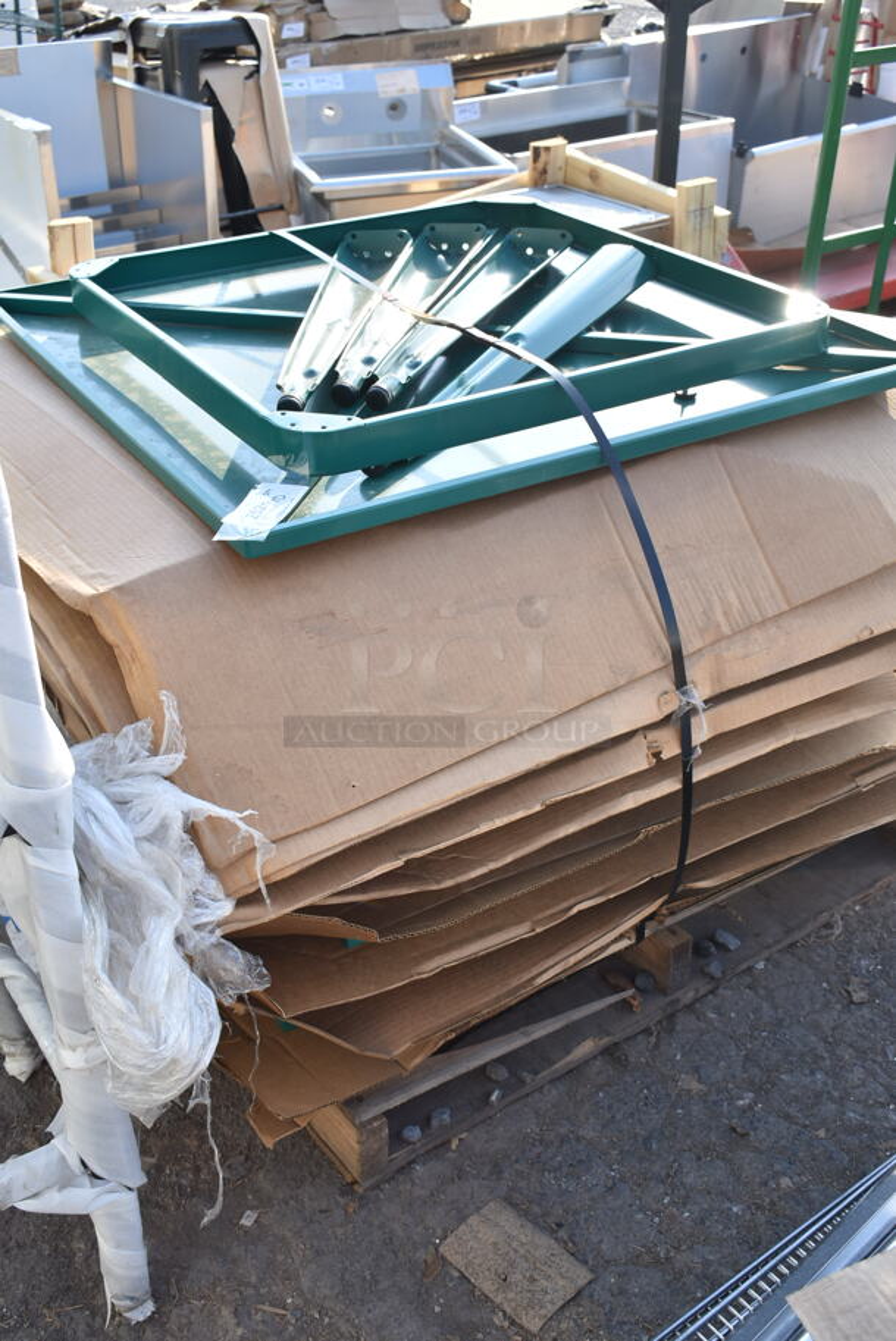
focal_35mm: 38
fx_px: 1398
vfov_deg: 51.3
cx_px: 448
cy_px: 670
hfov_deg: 35.5
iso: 100
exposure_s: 1/125
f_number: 5.6
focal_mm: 25
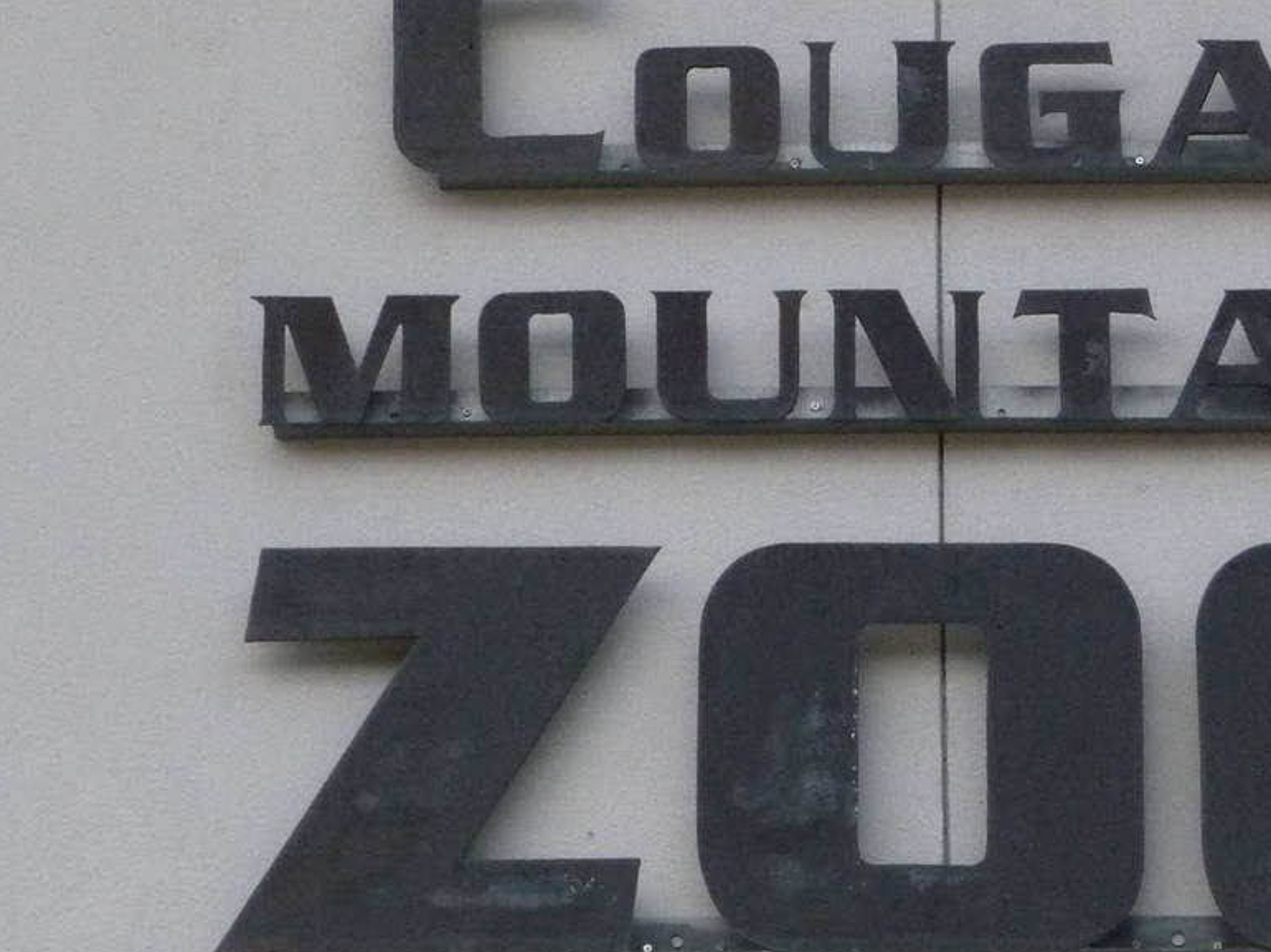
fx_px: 9764
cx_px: 934
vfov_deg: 5.6
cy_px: 78
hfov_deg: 7.4
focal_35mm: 266
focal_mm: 21.8
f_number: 4.7
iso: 400
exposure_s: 1/500
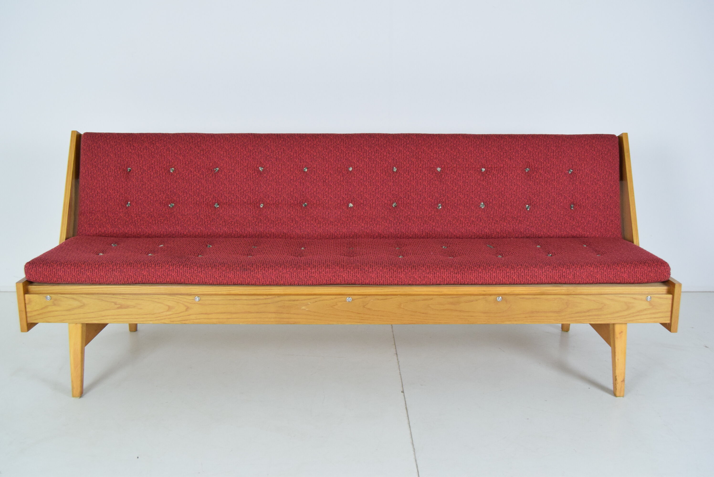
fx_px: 715
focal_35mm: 36
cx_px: 357
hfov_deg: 53.1
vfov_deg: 36.9
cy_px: 238
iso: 1600
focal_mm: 24
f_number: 5.6
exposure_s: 1/125
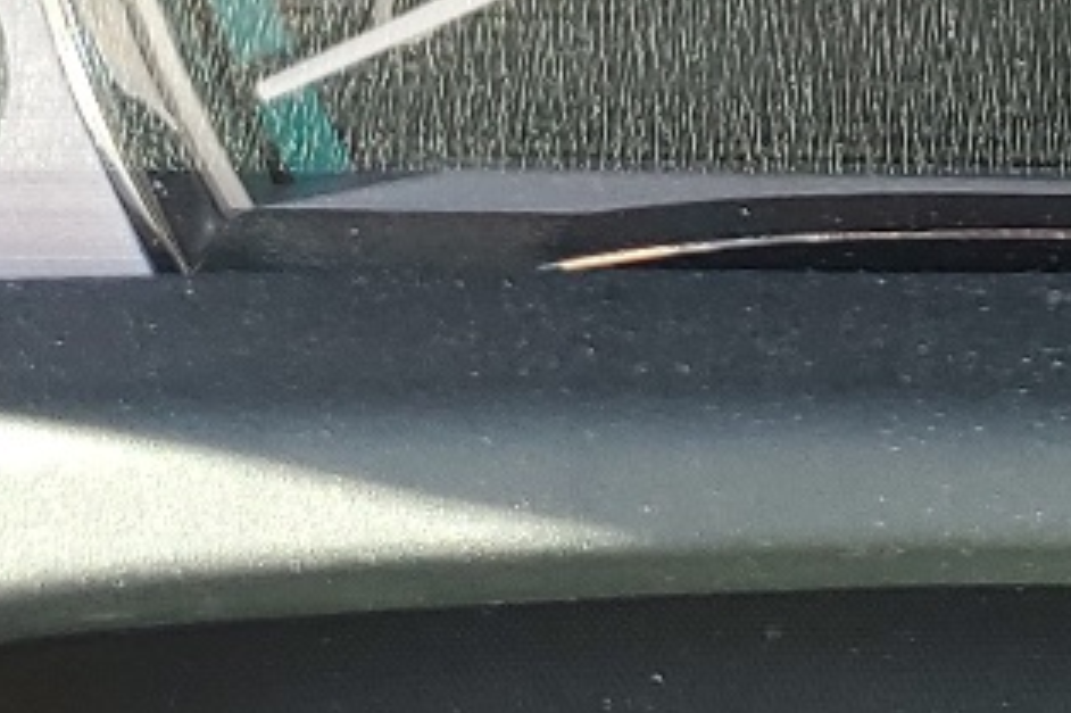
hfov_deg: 14.5
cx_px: 1156
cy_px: -836
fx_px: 4103
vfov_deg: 9.2
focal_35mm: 138
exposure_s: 1/60.2
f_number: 1.5
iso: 54
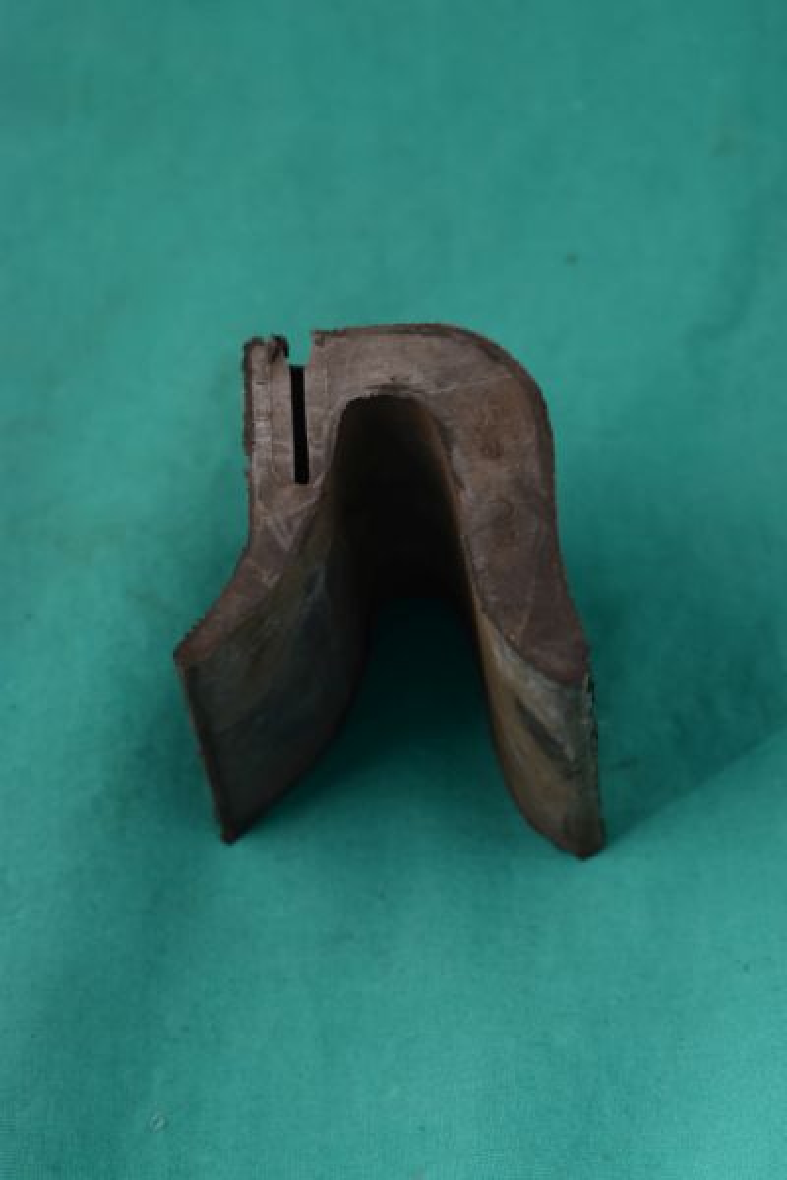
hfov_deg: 16.6
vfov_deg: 24.6
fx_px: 2705
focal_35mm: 82
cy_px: 590
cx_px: 394
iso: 1000
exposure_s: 1/60
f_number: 5.6
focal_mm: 55
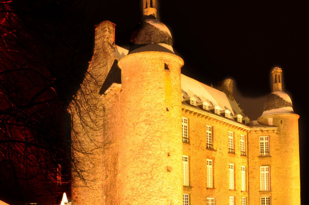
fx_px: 403
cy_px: 137
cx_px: 130
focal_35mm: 47
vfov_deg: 28.4
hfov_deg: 41.9
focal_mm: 18
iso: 200
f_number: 20
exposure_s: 30
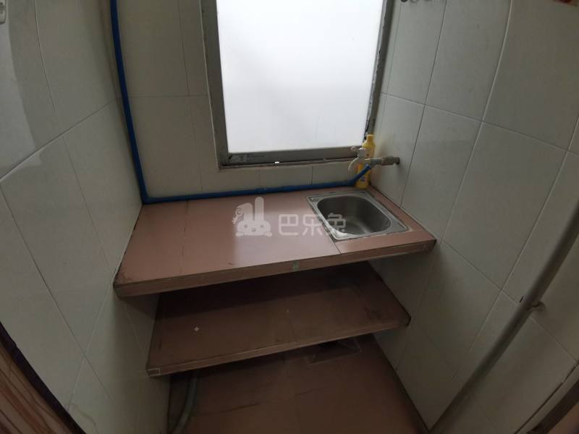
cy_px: 217
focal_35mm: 17
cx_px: 290
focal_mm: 2.26
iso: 160
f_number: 2.2
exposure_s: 1/50
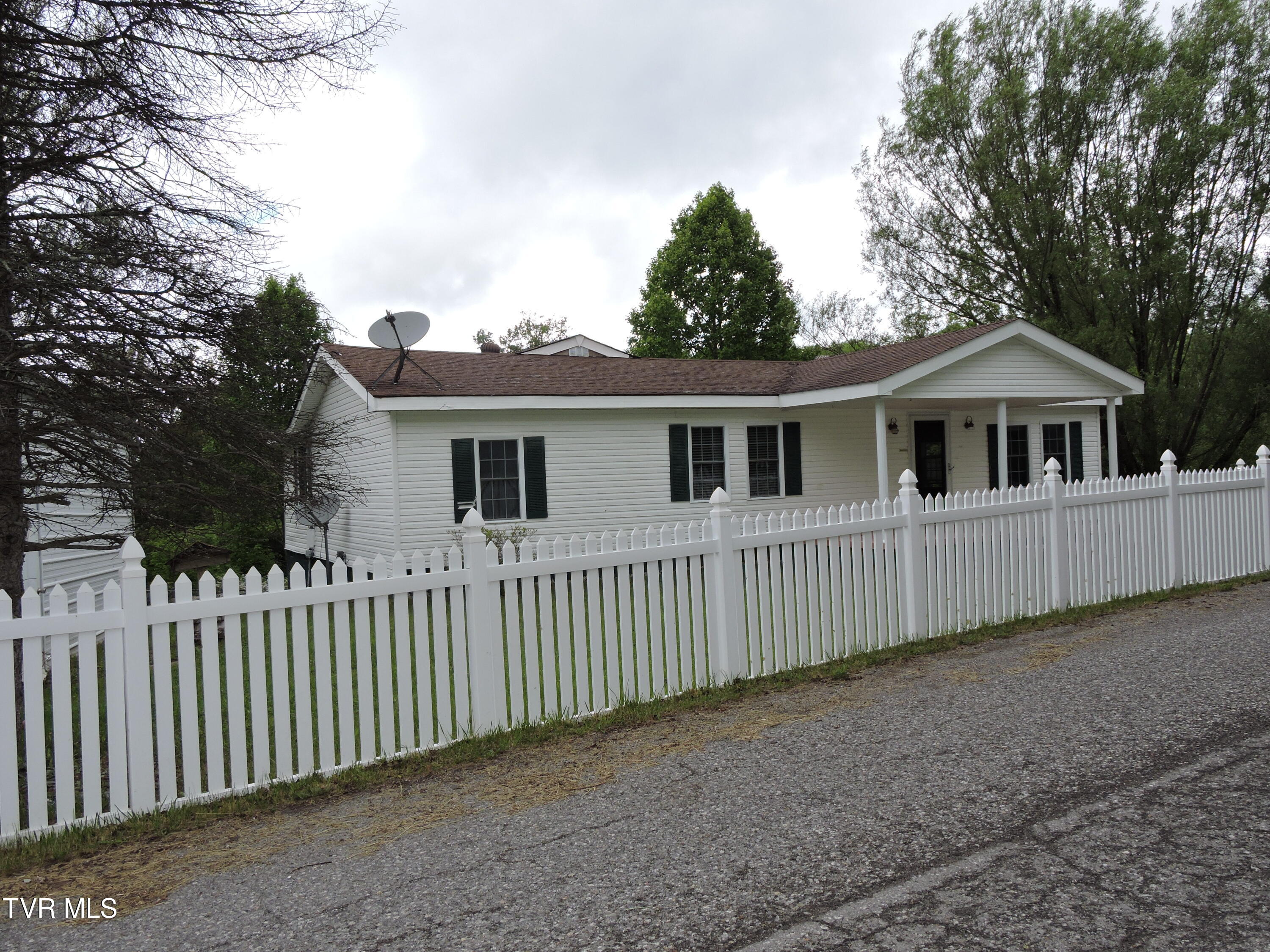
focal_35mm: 30
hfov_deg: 60.0
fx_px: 1101
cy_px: 476
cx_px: 635
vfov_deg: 46.8
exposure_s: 1/500
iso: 100
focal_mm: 5.4
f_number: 3.5
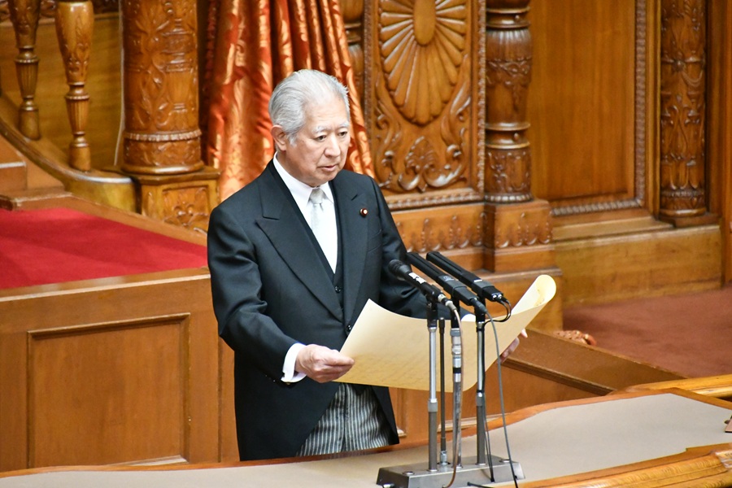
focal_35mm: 450
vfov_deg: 3.1
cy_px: 244
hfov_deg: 4.6
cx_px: 366
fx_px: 9149
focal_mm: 300
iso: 12800
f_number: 6.3
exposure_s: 1/125
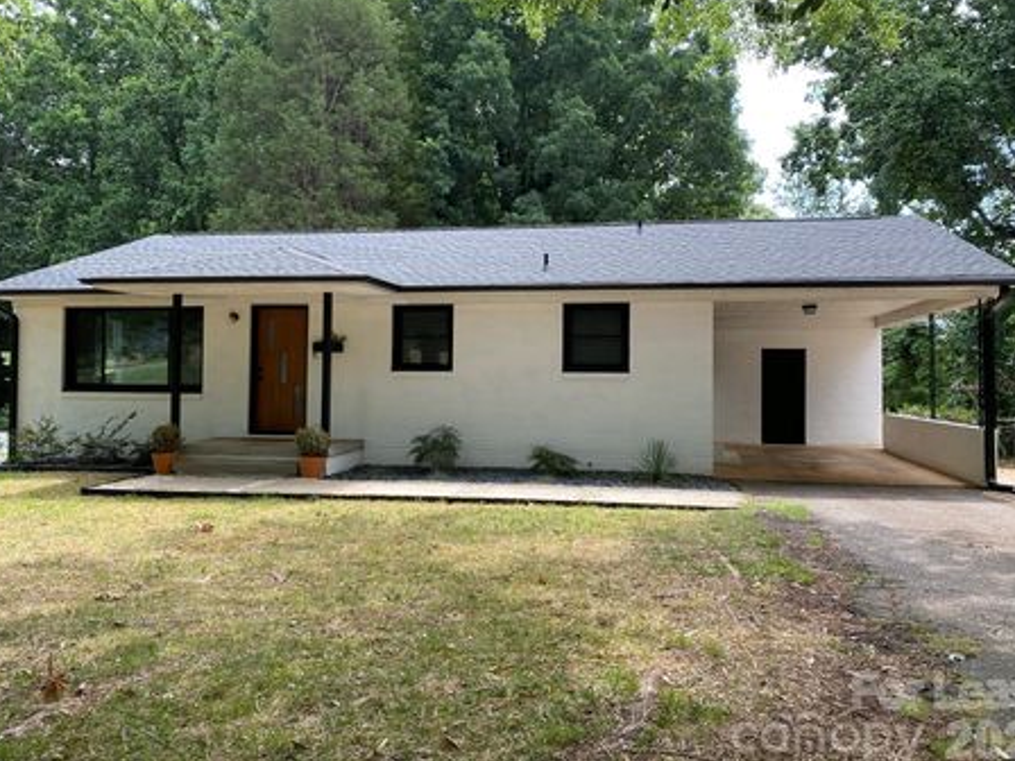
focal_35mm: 29
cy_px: 354
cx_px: 498
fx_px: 850
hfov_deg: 61.7
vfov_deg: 48.2
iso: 32
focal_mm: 4.25
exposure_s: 1/454
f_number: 1.8
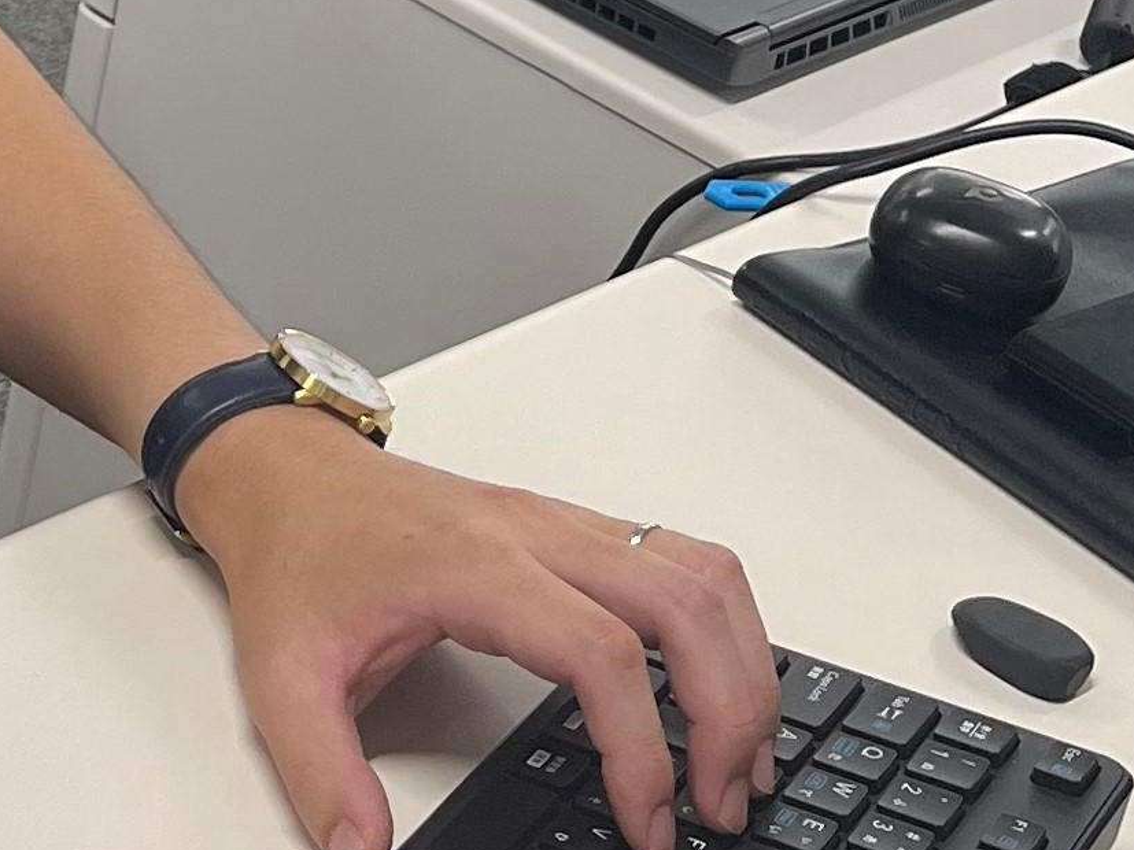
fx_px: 3112
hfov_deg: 18.5
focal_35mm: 95
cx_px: -527
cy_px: -474
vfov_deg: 14.4
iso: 80
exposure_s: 1/120
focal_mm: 5.1
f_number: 1.6
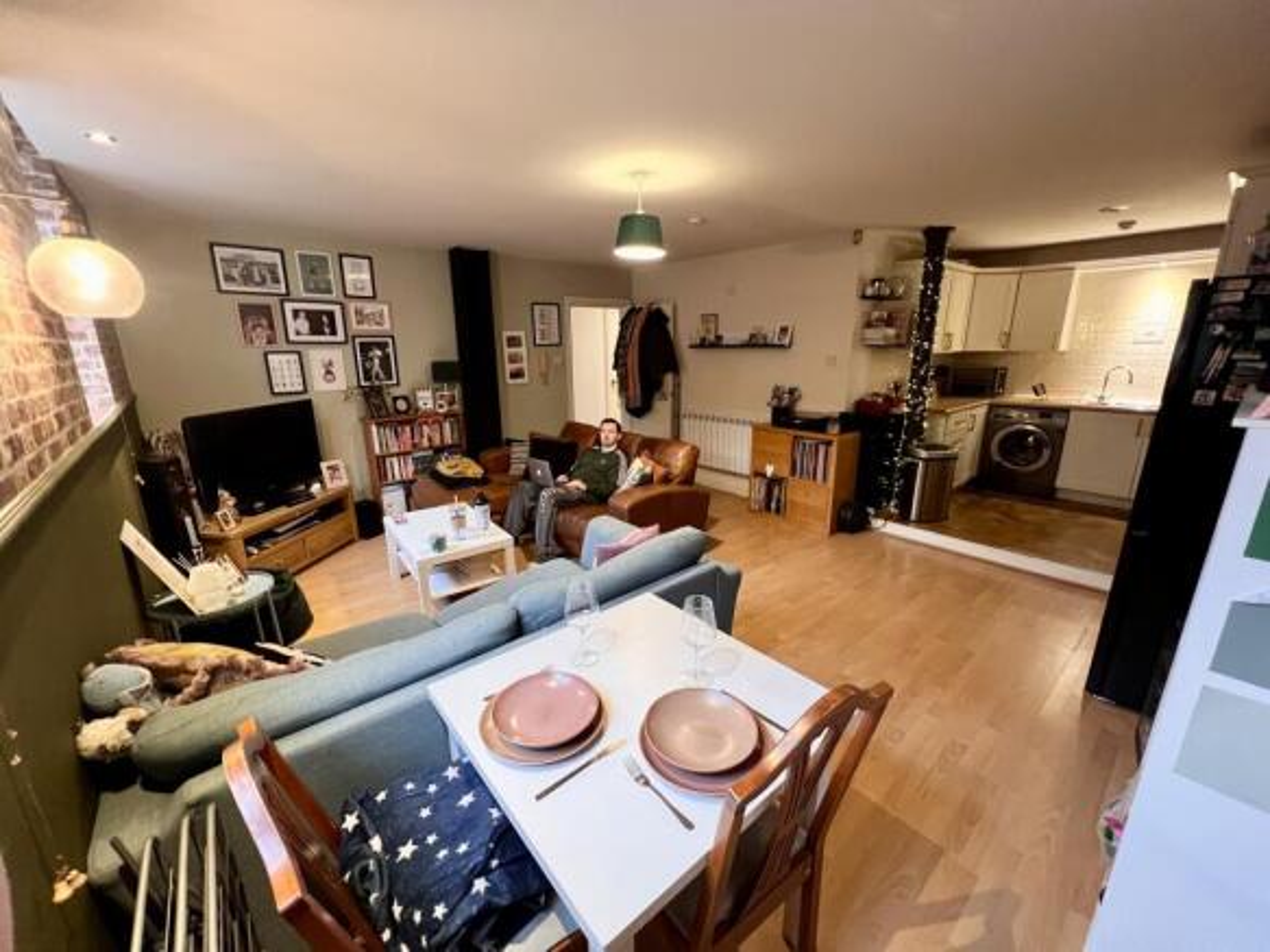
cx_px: 635
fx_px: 477
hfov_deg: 106.2
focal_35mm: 13
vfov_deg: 89.9
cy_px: 476
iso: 640
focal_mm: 1.57
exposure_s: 1/50
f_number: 1.8
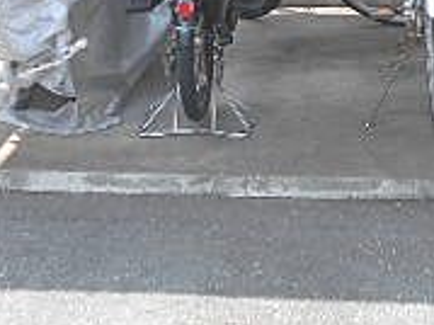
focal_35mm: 93
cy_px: -189
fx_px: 1165
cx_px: 339
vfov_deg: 14.6
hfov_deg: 20.9
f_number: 3.2
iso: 80
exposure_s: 1/400
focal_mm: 4.6
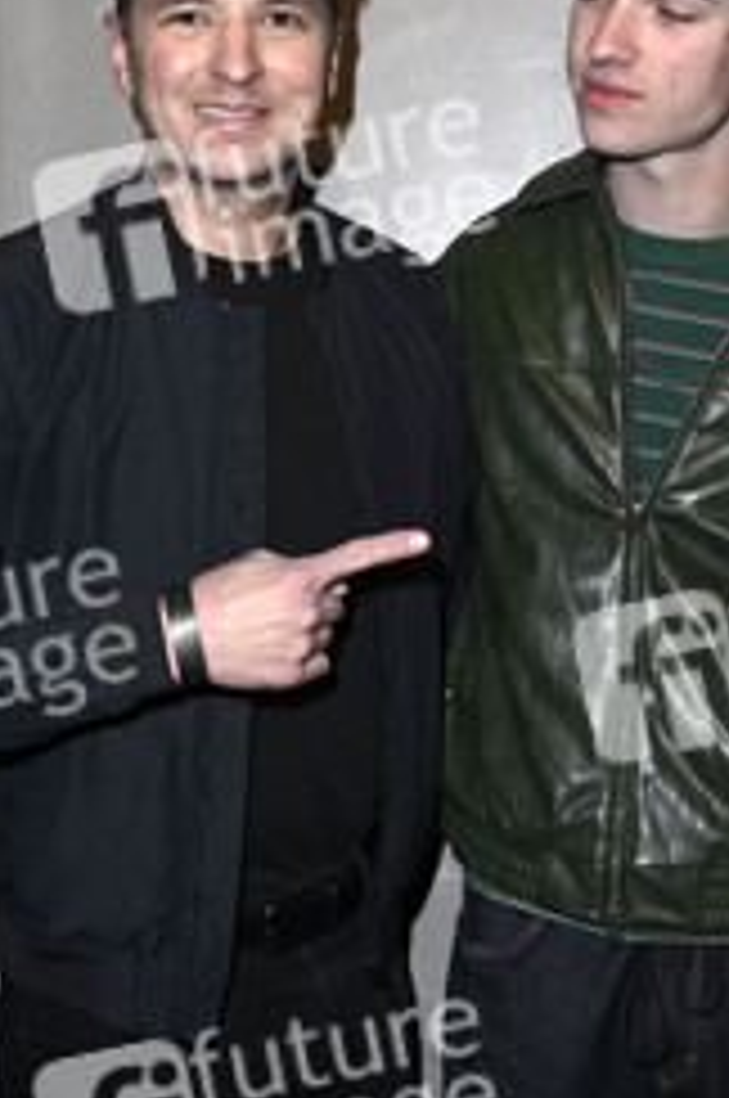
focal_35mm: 59
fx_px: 1797
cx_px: 396
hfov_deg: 22.9
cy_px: 432
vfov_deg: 33.9
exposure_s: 1/125
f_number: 5
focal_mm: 36
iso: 800
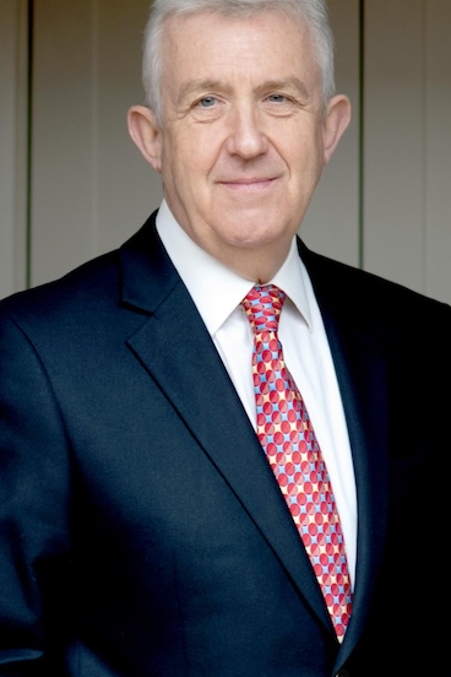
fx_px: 3476
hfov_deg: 7.4
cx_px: 310
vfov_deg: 11.1
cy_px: 269
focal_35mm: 185
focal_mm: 85
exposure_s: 1/125
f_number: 2.8
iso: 800
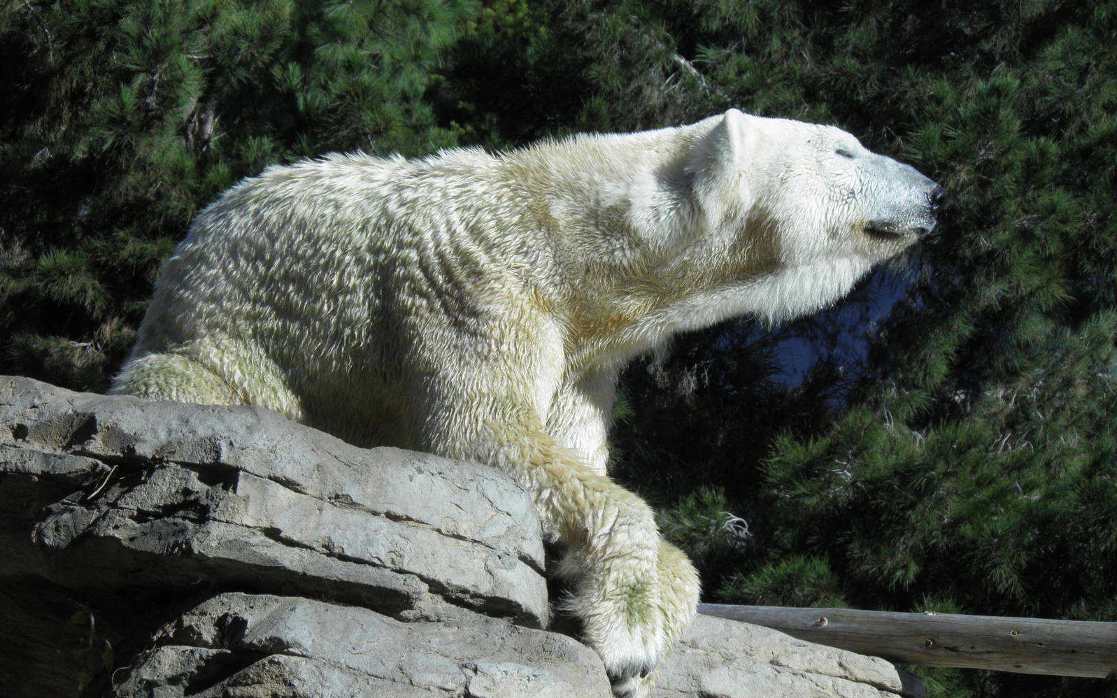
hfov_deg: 12.2
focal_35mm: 172
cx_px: 558
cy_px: 359
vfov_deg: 7.6
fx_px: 5236
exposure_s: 1/200
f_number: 5.7
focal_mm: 29.2
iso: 50
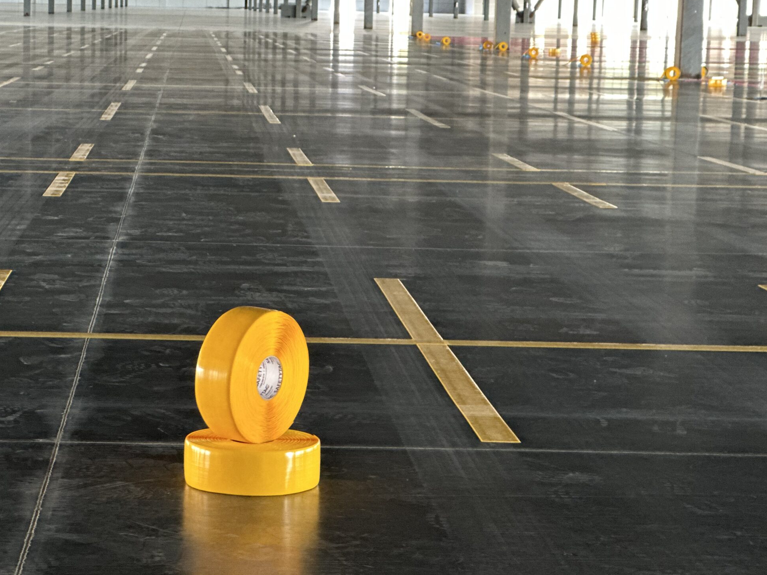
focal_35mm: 102
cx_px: 265
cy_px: 287
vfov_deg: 14.5
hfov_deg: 19.2
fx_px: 2260
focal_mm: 9
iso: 400
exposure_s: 1/15
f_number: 2.8
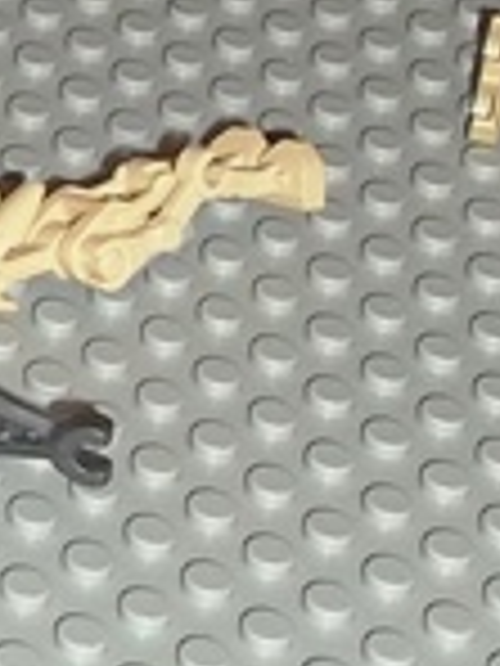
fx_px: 3601
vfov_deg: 10.5
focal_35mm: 187
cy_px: -63
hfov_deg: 7.4
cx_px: -685
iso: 80
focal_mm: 4.9
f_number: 3.5
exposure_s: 1/30
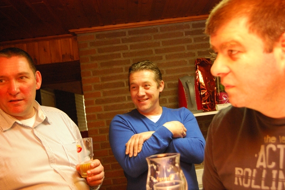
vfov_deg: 29.9
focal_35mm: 45
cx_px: 142
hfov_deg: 43.6
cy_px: 95
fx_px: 356
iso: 1600
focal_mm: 30
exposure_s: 1/60
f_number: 4.2
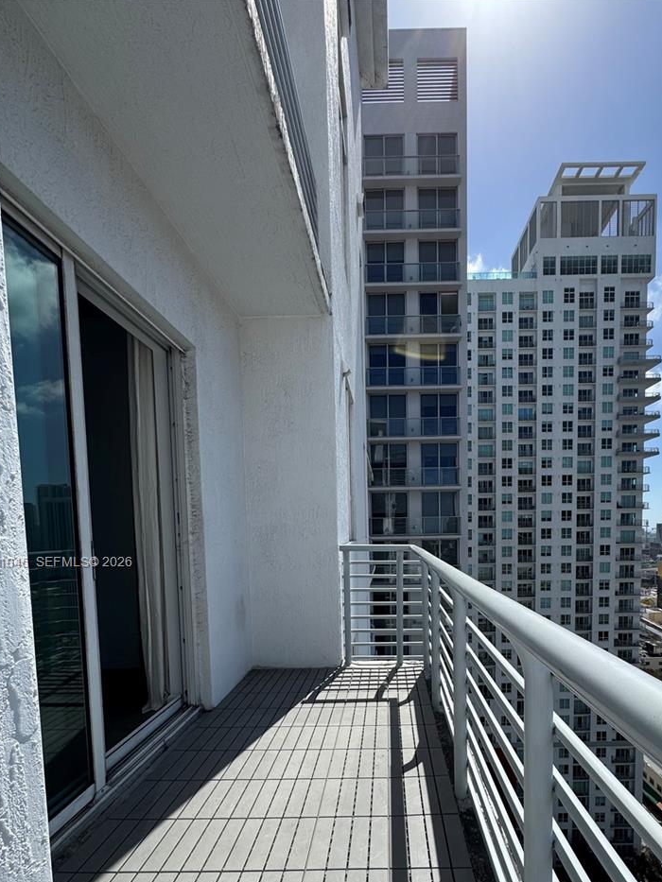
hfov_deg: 71.1
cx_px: 383
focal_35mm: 18
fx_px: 459
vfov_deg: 85.6
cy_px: 563
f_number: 2.2
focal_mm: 2.22
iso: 50
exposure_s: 1/2674
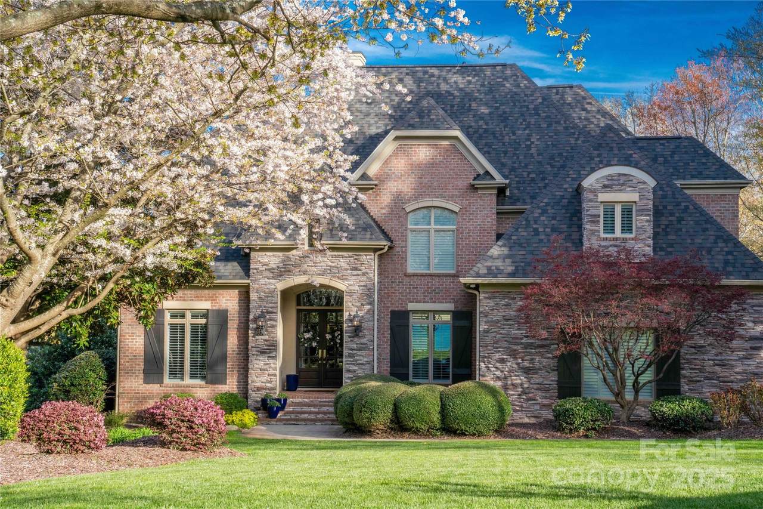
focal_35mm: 70
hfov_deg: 28.8
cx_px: 382
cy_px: 254
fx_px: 1483
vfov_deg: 19.5
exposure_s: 1/125
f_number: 22
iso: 800
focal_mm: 70
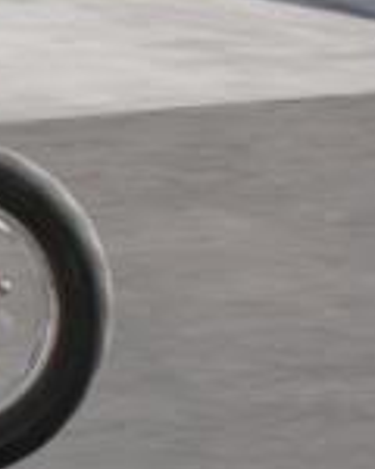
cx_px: -750
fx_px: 4162
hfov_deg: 4.9
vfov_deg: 6.4
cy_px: 2
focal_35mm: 300
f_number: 9
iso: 200
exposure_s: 1/200
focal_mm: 40
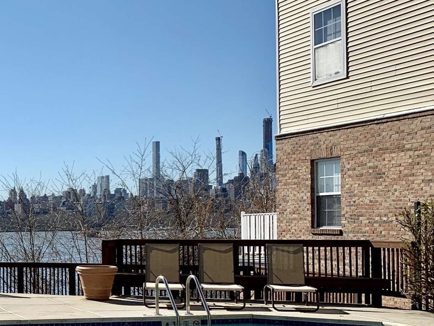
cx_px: -103
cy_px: 228
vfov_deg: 22.5
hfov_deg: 26.2
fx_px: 815
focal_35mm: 65
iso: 25
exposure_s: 1/4274
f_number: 1.8
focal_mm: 4.25
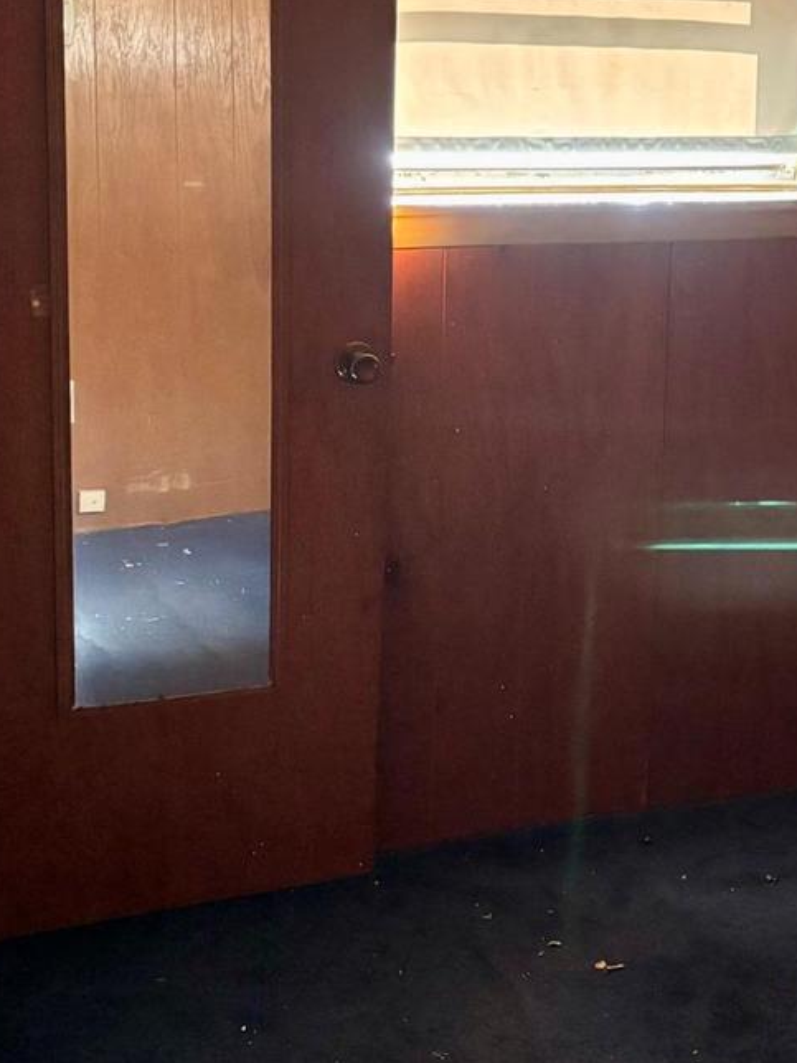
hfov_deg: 23.1
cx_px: 690
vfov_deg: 30.9
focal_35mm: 62
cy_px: 337
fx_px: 1903
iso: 500
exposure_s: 1/60
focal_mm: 5.96
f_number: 1.6
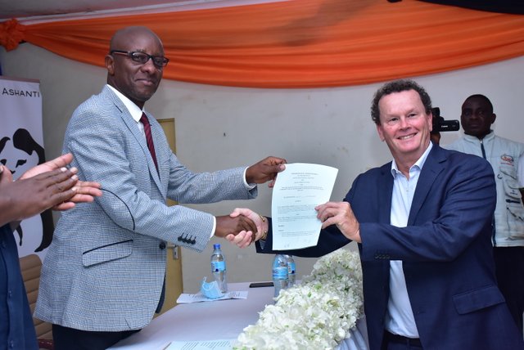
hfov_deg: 37.8
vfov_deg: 25.8
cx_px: 262
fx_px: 765
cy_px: 175
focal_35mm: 52
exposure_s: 1/200
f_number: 5.6
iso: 640
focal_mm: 35
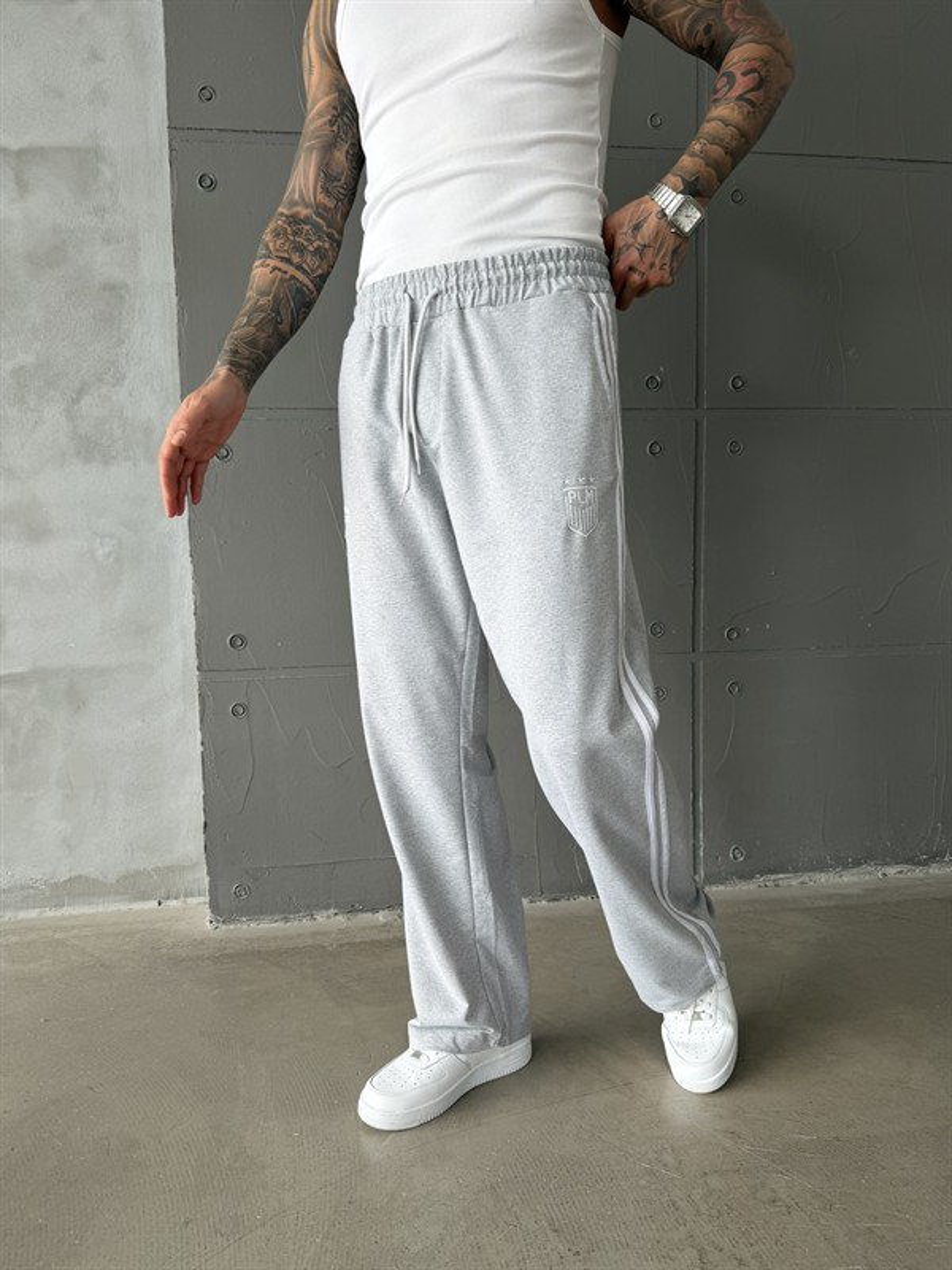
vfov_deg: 71.6
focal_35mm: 24
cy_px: 635
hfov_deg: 56.8
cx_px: 476
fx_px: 880
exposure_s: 1/154
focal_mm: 6.76
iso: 64
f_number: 1.78
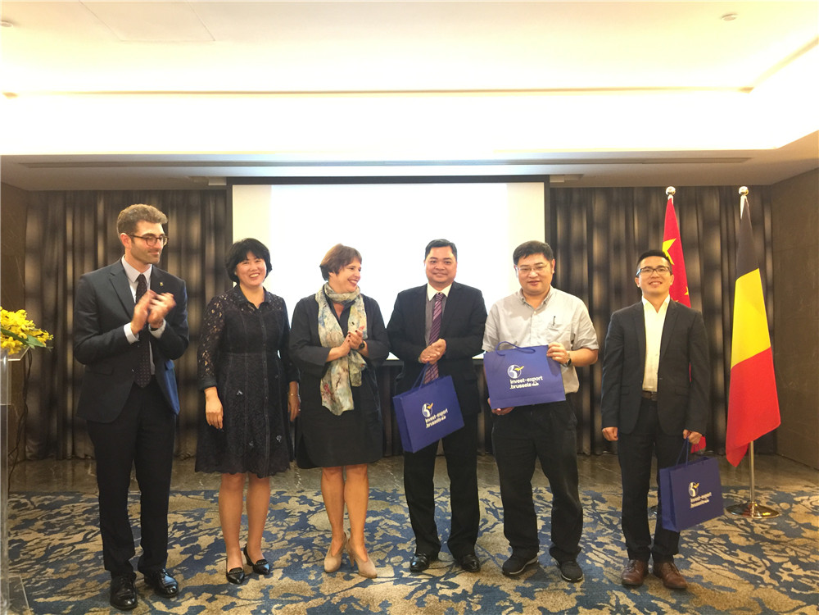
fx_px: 686
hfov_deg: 61.7
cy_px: 308
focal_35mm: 29
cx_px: 410
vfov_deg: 48.2
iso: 125
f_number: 2.2
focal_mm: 4.15
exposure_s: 1/10
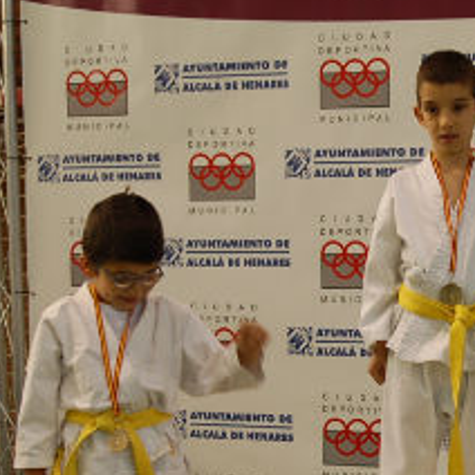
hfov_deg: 16.8
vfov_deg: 17.0
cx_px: 482
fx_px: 1568
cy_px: 410
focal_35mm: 101
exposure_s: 1/50
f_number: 3.5
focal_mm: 28
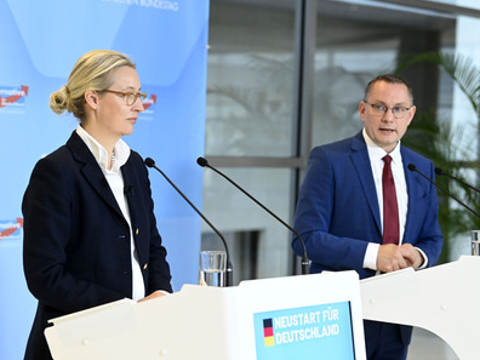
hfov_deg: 21.1
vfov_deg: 15.9
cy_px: 179
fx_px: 1290
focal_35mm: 93
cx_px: 241
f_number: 4
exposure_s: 1/400
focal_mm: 85
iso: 8000
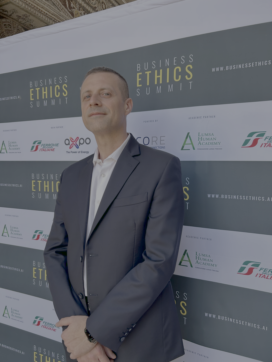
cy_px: 181
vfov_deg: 67.3
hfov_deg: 53.1
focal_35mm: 26
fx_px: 272
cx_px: 136
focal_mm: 5.7
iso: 50
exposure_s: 1/361
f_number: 1.5
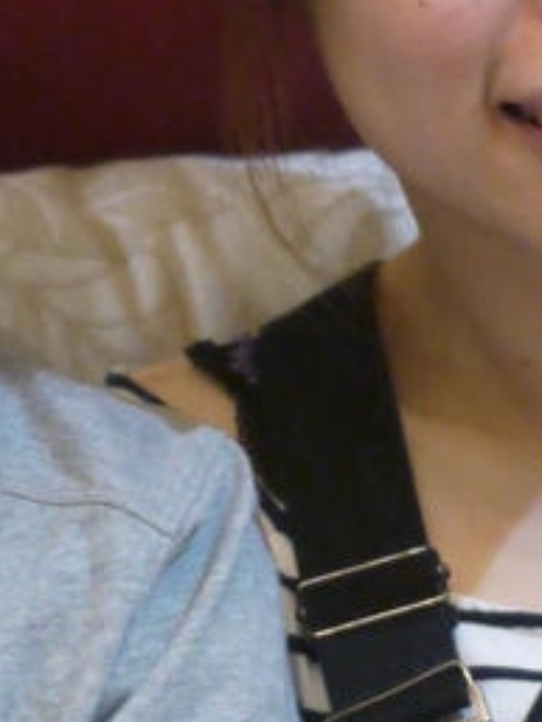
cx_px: 149
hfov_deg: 6.0
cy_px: 955
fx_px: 5194
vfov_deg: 7.8
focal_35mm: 249
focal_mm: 20
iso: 800
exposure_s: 1/60
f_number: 1.7
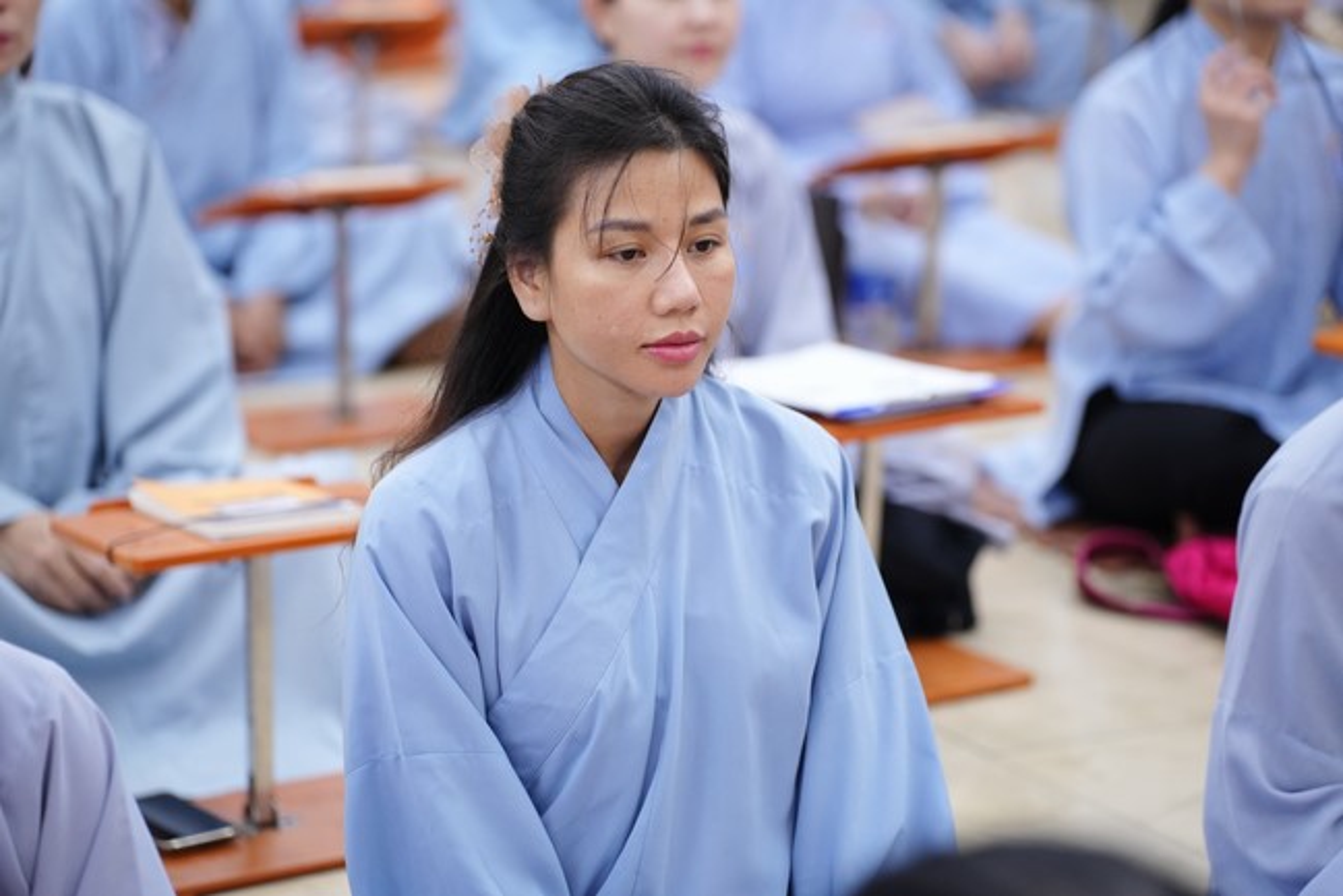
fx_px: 4216
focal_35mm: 113
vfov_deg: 12.1
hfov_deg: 18.1
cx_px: 672
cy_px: 448
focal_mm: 113
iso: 2500
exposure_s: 1/100
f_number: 2.8
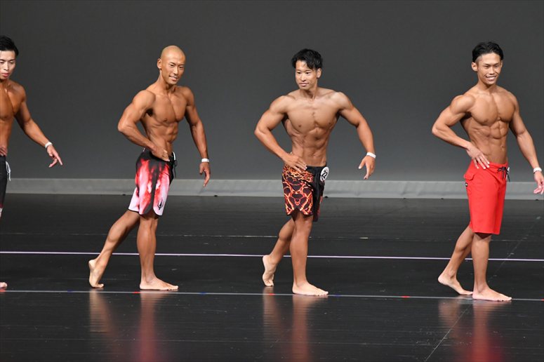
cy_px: 181
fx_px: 4305
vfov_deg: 4.8
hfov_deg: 7.2
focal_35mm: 285
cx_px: 272
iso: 4000
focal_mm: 190
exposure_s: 1/400
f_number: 5.6
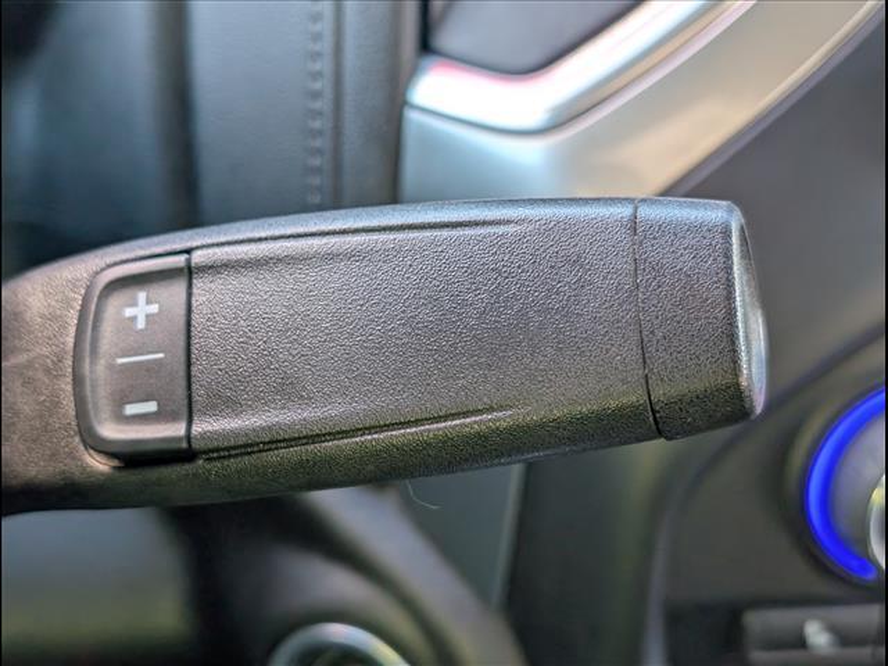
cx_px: 444
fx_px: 1257
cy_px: 333
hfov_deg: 38.9
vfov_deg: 29.7
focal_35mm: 49
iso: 266
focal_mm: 6.9
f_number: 1.68
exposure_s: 1/217
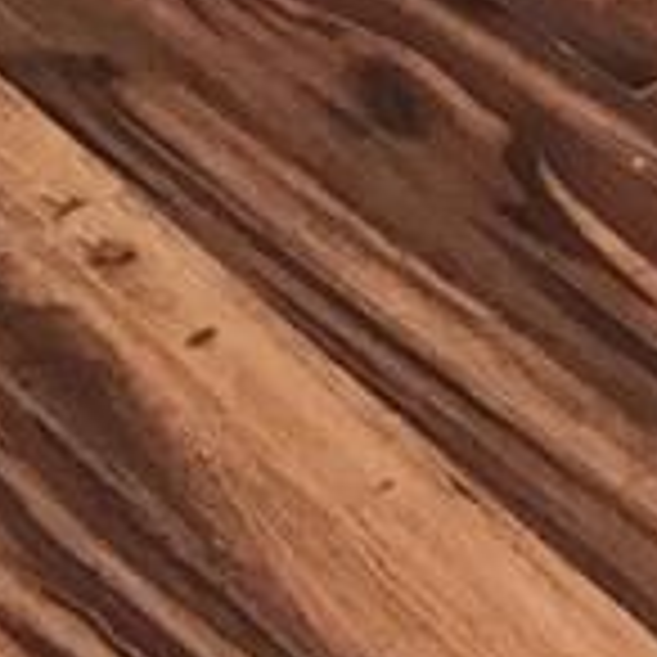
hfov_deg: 10.0
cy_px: -1622
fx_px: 3736
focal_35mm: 174
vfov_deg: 7.9
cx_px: 616
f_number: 1.8
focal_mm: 3.99
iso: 40
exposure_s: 1/20
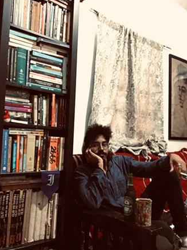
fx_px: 252
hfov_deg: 40.7
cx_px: 99
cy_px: 131
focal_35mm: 35
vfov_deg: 52.6
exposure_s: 1/15
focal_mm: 2.9
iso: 500
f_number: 2.2
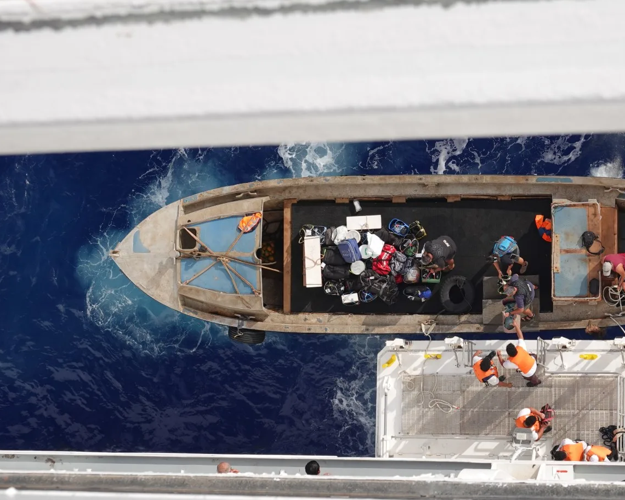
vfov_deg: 18.3
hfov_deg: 22.6
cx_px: 423
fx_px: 1554
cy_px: 274
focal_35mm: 84
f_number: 4
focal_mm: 23.09
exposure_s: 1/1000
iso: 100
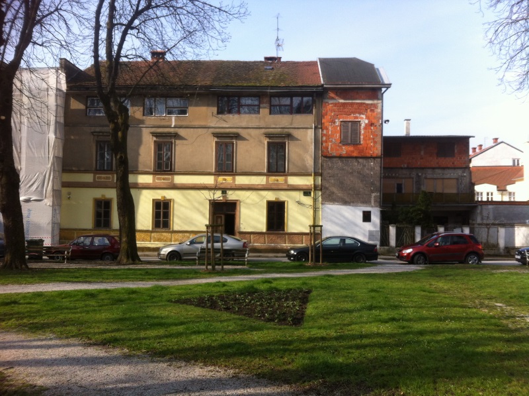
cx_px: 264
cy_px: 198
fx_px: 534
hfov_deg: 52.7
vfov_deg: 40.6
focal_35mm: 35
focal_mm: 3.85
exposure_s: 1/591
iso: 80
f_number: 2.8
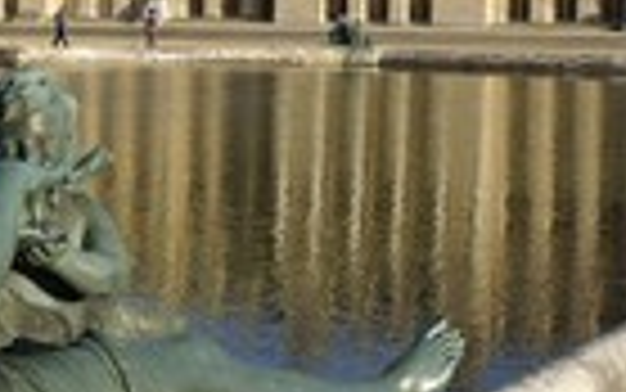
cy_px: 50
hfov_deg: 23.3
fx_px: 1519
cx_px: 315
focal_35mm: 89
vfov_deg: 14.6
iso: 200
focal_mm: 29
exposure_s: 1/160
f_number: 10
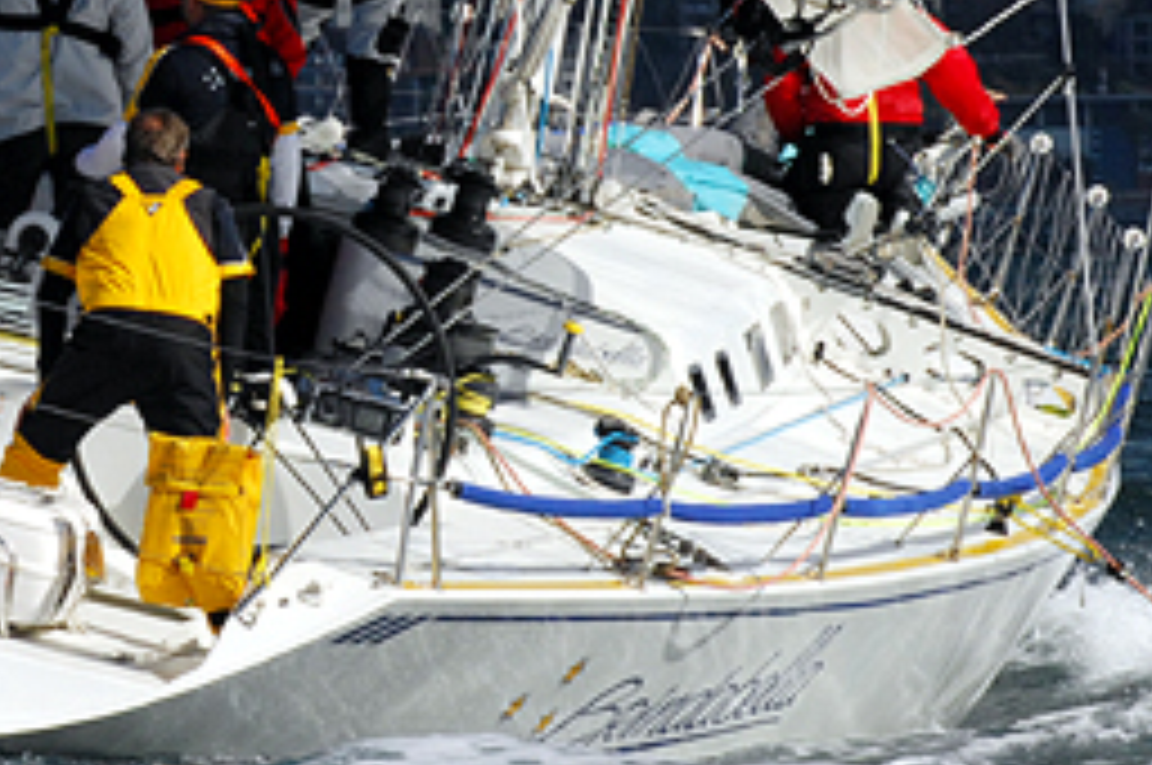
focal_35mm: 669
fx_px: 21381
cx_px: 256
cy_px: 117
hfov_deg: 3.1
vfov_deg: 2.0
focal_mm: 190
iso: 400
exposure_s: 1/1000
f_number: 8
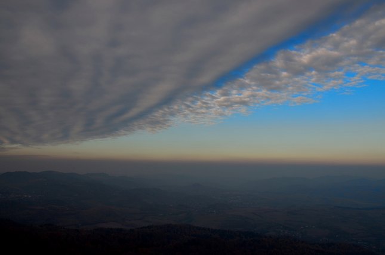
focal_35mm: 32
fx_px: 336
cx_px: 192
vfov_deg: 41.5
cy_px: 128
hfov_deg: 59.6
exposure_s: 1/125
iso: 140
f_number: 11
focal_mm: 21
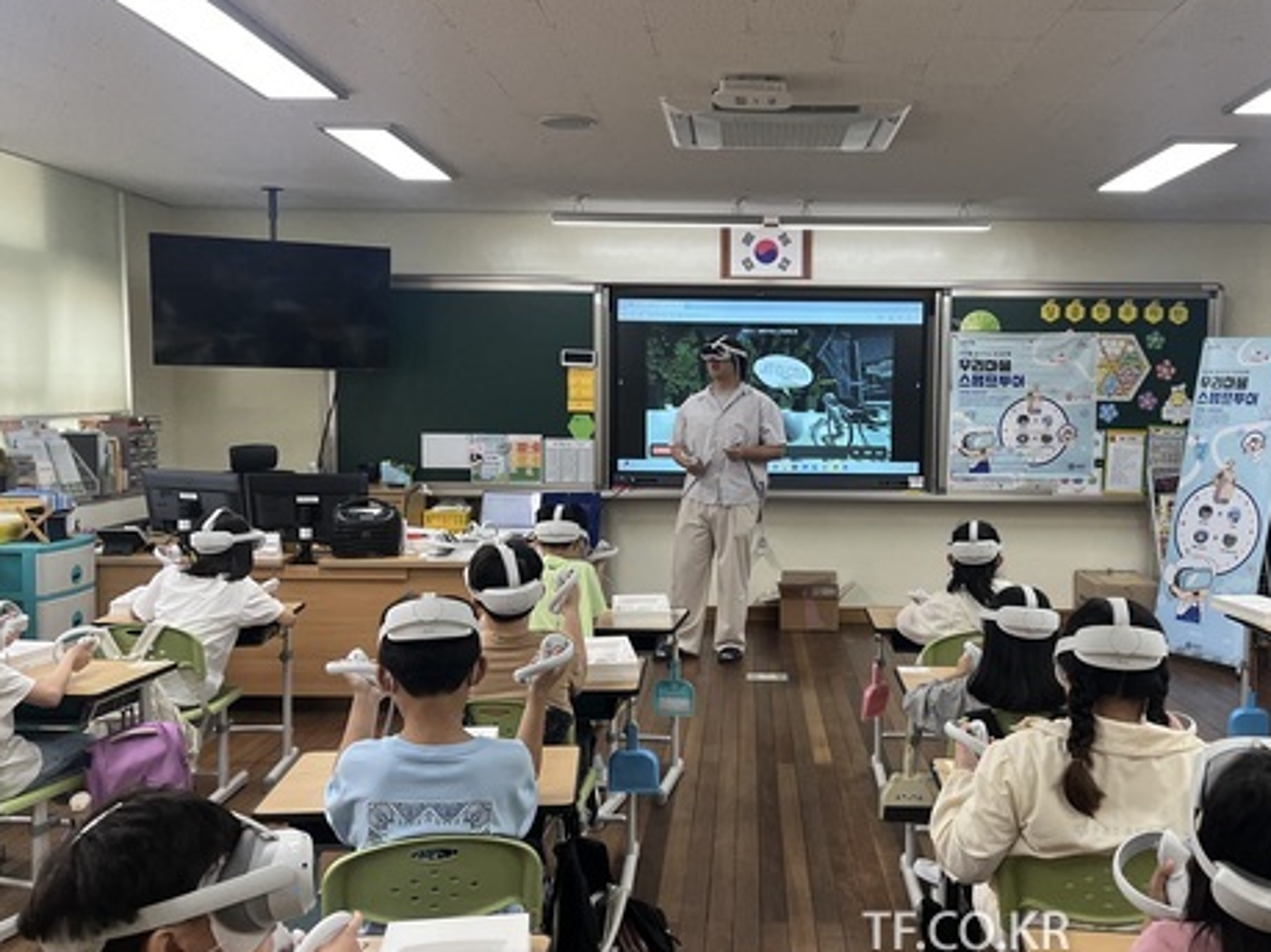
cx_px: 764
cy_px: 498
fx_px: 1248
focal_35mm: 34
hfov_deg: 53.6
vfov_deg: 41.8
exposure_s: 1/120
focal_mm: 5.1
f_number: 1.6
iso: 80
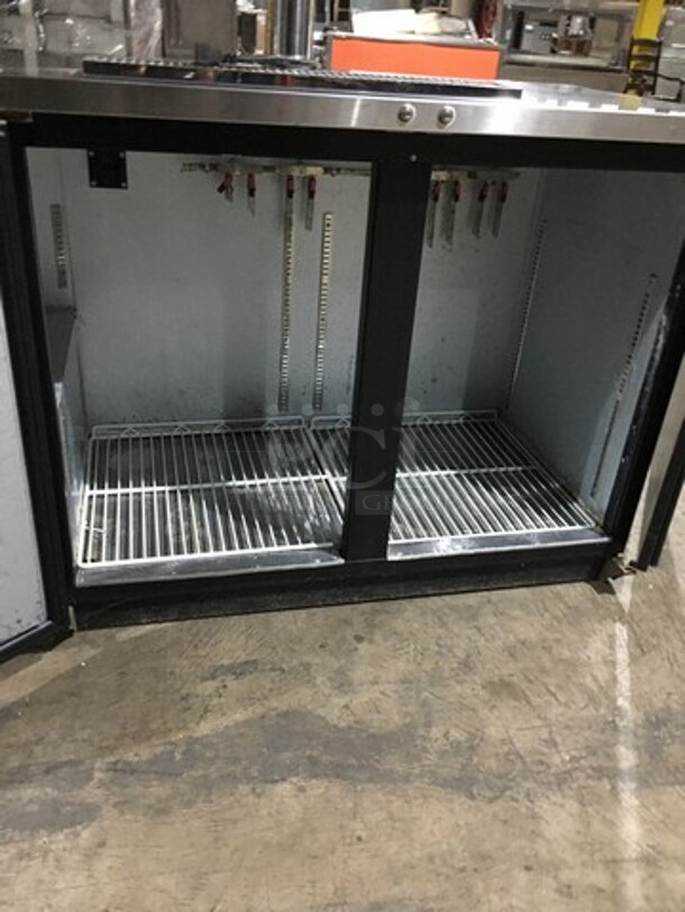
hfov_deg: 48.2
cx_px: 342
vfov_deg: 61.7
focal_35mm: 29
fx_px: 765
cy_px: 456
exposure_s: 1/4
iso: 100
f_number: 2.2
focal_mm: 4.15
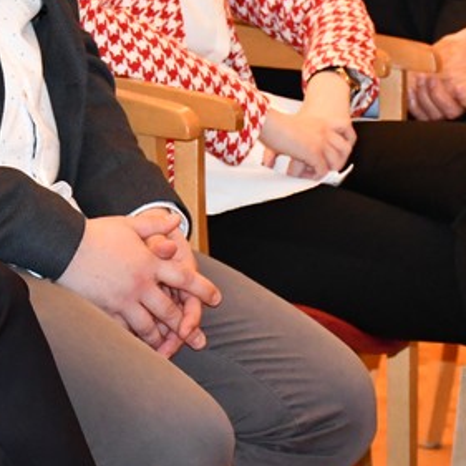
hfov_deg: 6.3
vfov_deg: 6.3
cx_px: 161
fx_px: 4249
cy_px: -37
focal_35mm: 279
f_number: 5
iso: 4500
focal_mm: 60
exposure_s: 1/60
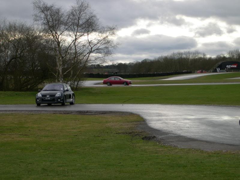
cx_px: 120
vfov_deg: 14.5
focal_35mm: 102
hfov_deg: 19.3
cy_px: 90
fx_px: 707
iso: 100
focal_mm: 21.6
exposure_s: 1/180
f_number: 4.8
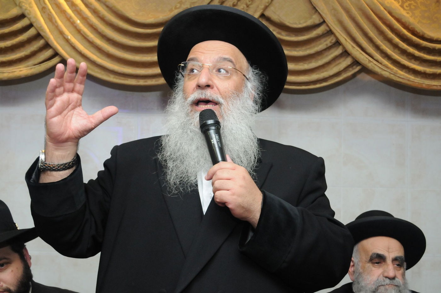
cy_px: 146
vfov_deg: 29.8
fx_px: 550
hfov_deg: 43.7
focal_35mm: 45
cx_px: 220
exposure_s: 1/125
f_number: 5.6
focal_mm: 30
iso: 1600
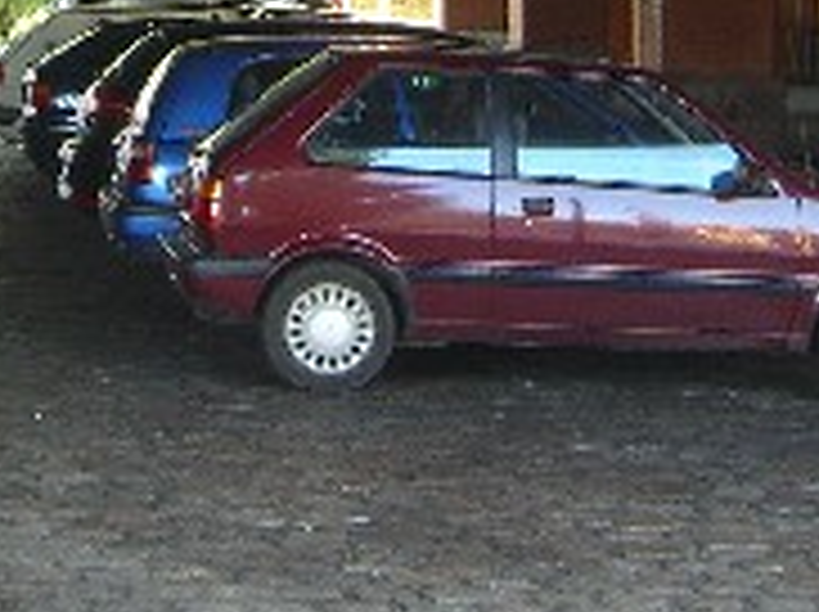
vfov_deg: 11.8
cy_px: -178
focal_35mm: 122
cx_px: 124
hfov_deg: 16.0
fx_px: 2883
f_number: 2.8
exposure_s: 1/60
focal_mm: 7.9
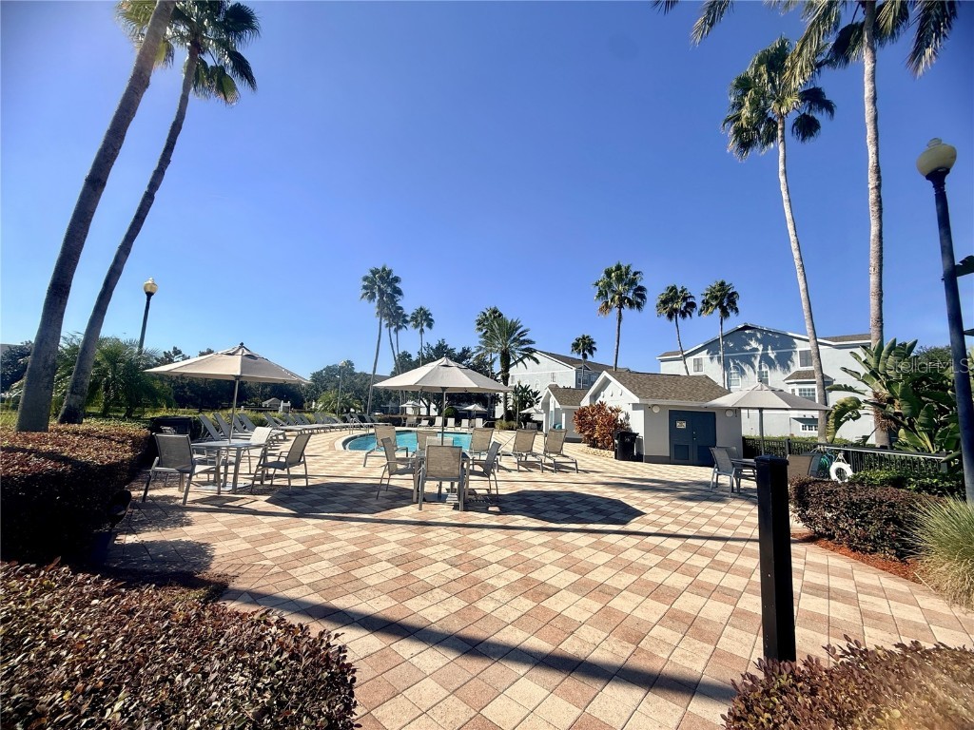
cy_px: 365
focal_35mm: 14
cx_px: 487
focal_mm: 2.22
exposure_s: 1/1001
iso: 20
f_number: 2.2
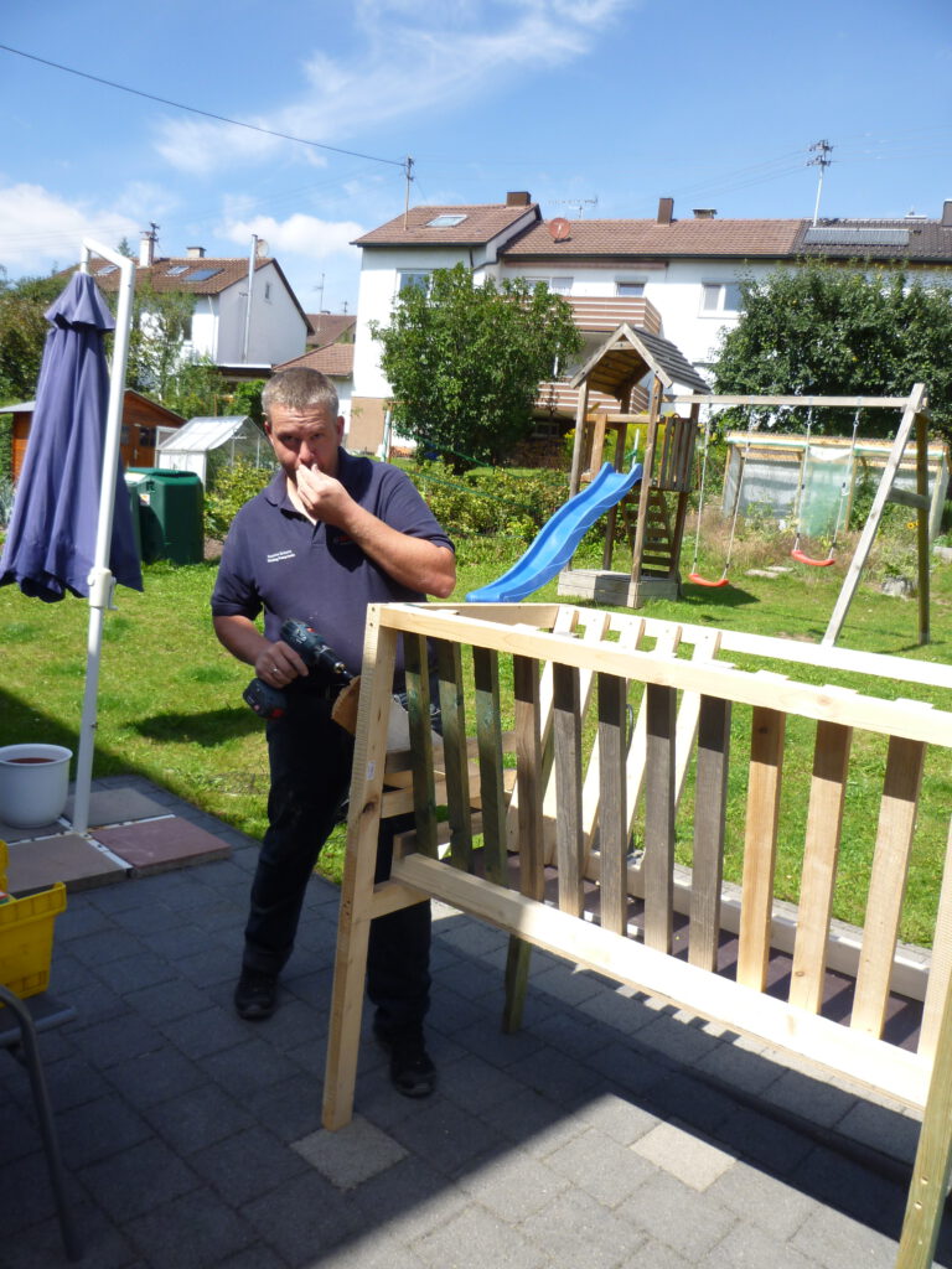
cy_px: 634
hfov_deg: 54.9
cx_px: 476
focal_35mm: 25
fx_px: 917
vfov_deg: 69.4
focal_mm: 4.5
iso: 80
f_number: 4
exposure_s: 1/400
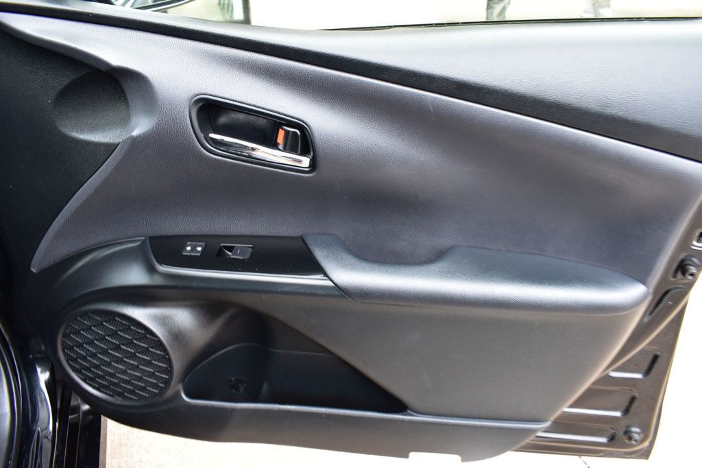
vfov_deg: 47.9
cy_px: 234
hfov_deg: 67.4
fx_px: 526
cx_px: 351
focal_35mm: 27
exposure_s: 1/15
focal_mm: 18
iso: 450
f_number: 6.3
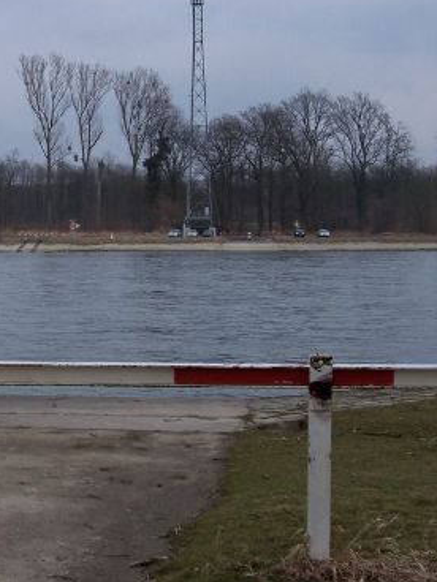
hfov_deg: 16.7
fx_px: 1464
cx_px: 19
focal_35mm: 87
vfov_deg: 22.5
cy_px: 220
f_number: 3.8
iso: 80
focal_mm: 8.8
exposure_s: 1/640
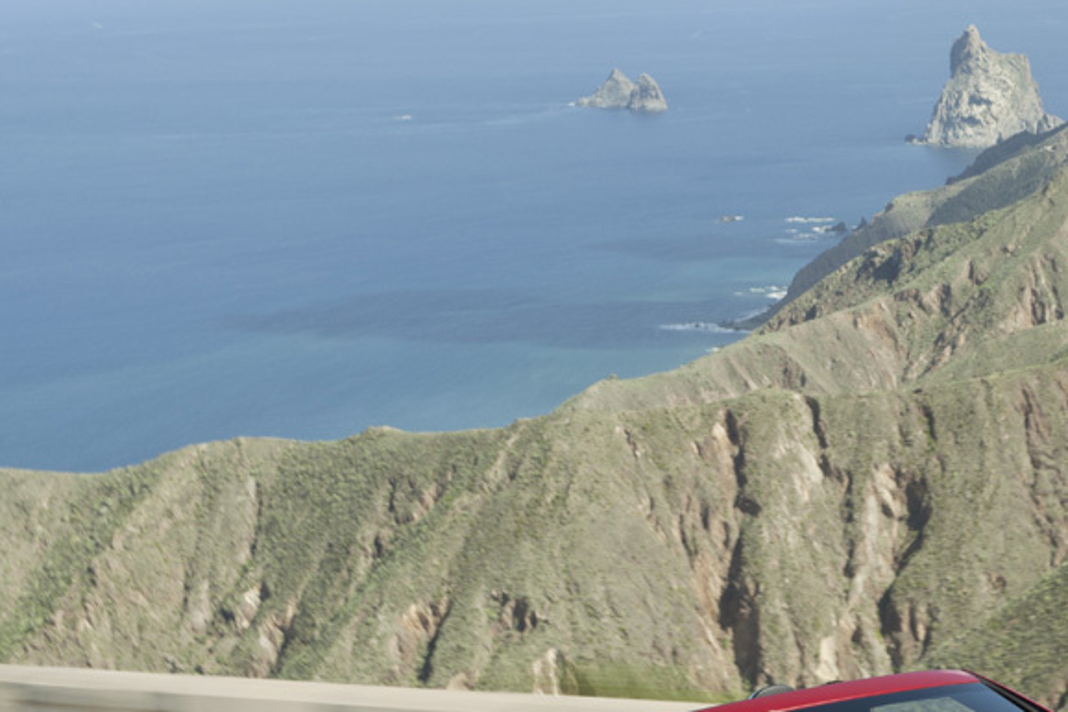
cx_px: 1048
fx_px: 3677
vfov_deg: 11.0
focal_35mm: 124
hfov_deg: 16.2
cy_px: 669
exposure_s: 8
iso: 100
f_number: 14
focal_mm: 56
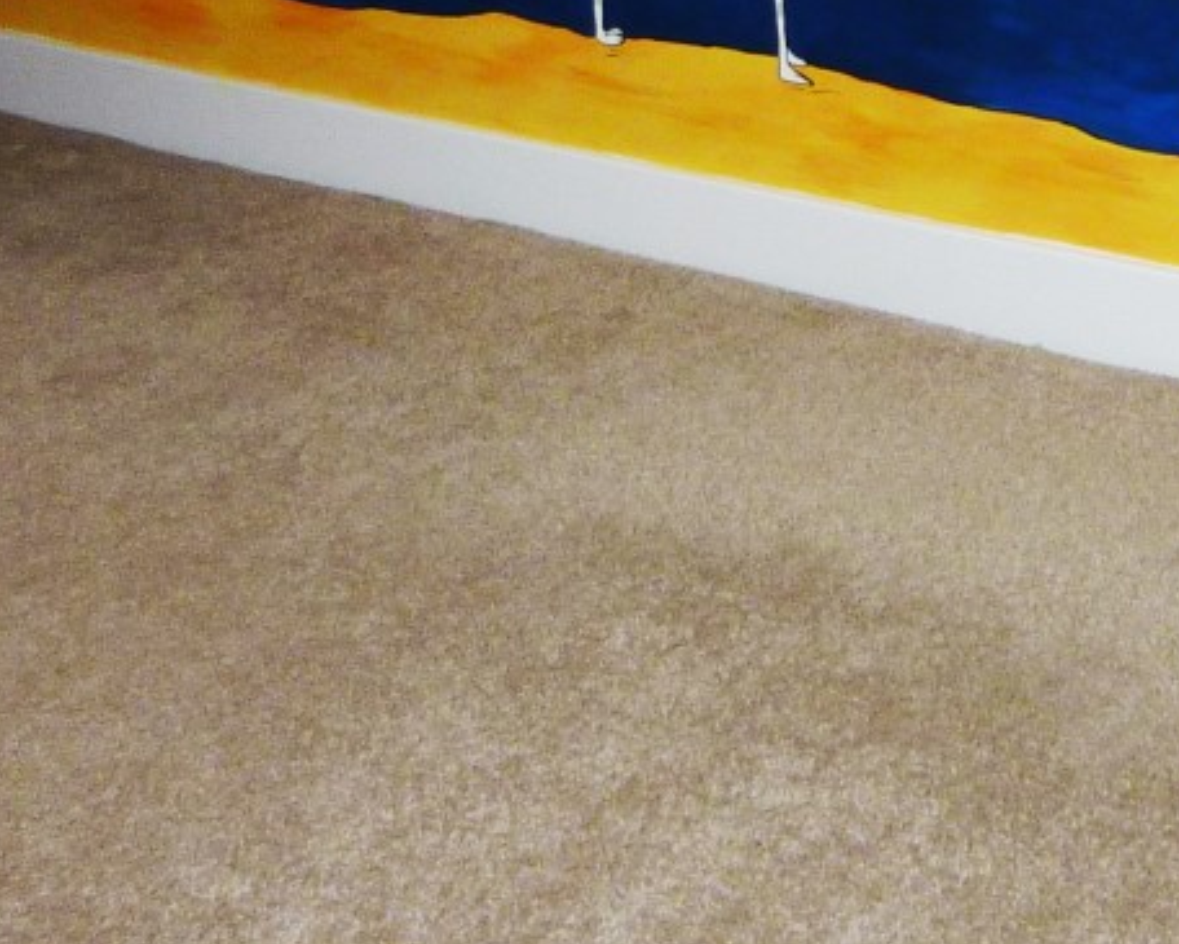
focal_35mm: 77
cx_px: 1461
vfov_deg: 18.3
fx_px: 2687
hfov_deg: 22.5
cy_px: -347
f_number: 3.3
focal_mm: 4.1
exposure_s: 1/30
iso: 100
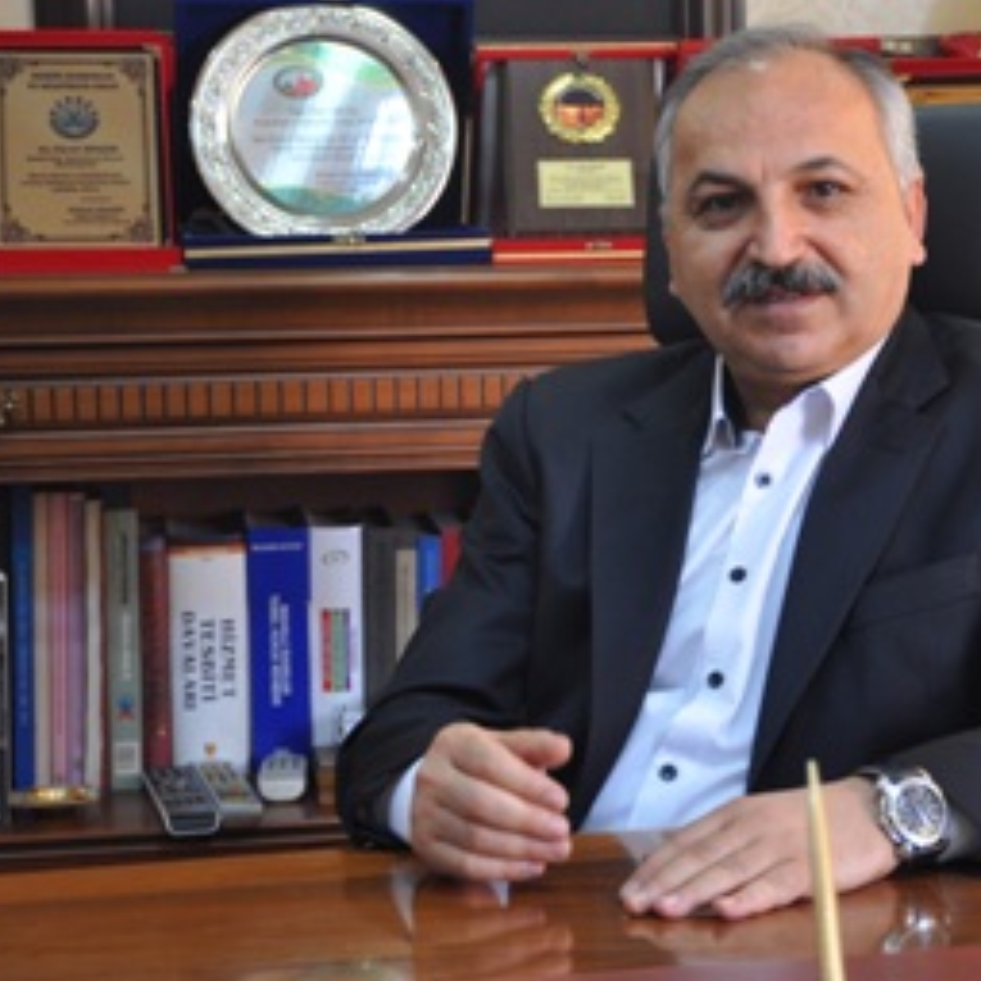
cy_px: 446
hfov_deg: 15.5
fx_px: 3591
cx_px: 685
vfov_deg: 15.6
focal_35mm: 112
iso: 400
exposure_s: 1/25
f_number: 5
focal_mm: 50
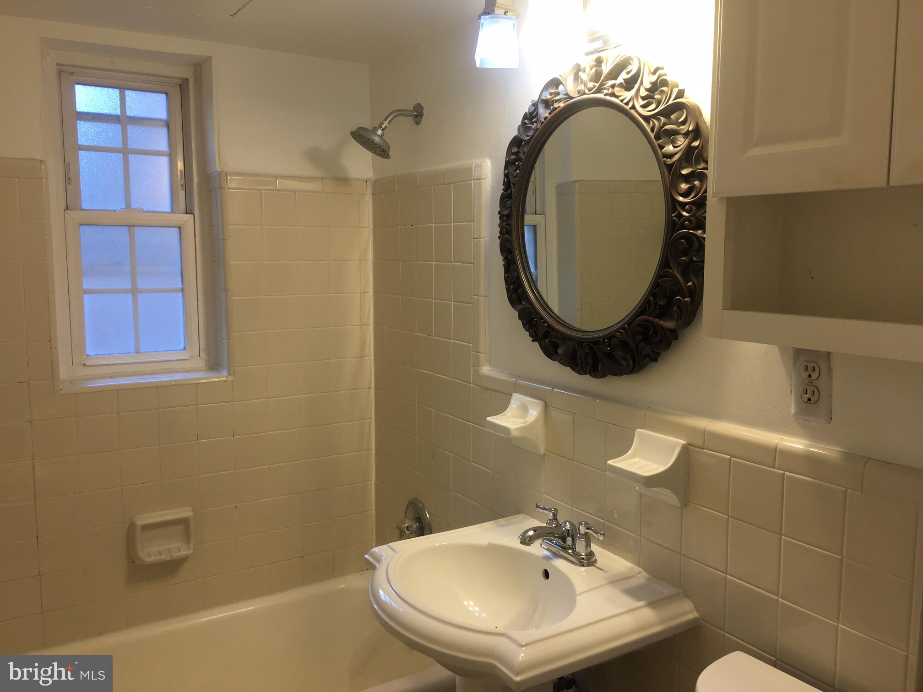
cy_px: 346
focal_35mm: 29
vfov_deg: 48.2
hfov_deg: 61.7
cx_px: 462
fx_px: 773
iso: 32
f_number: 2.2
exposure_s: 1/60
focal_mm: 4.15
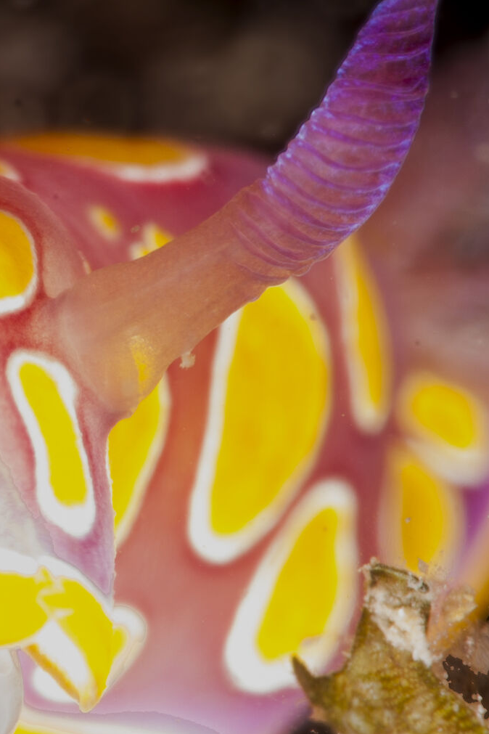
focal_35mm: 249
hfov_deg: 5.5
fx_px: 5073
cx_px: 73
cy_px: 318
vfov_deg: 8.3
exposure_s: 1/320
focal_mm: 105
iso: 100
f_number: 29
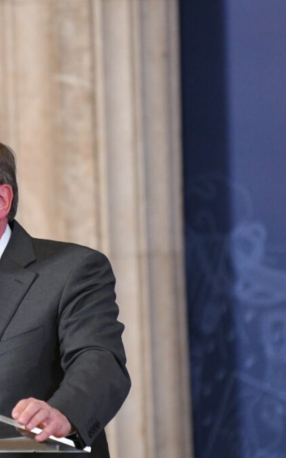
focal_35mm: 460
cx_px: -36
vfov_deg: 4.6
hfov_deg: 2.9
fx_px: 5743
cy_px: 229
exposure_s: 1/250
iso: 6400
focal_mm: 200
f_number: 3.2
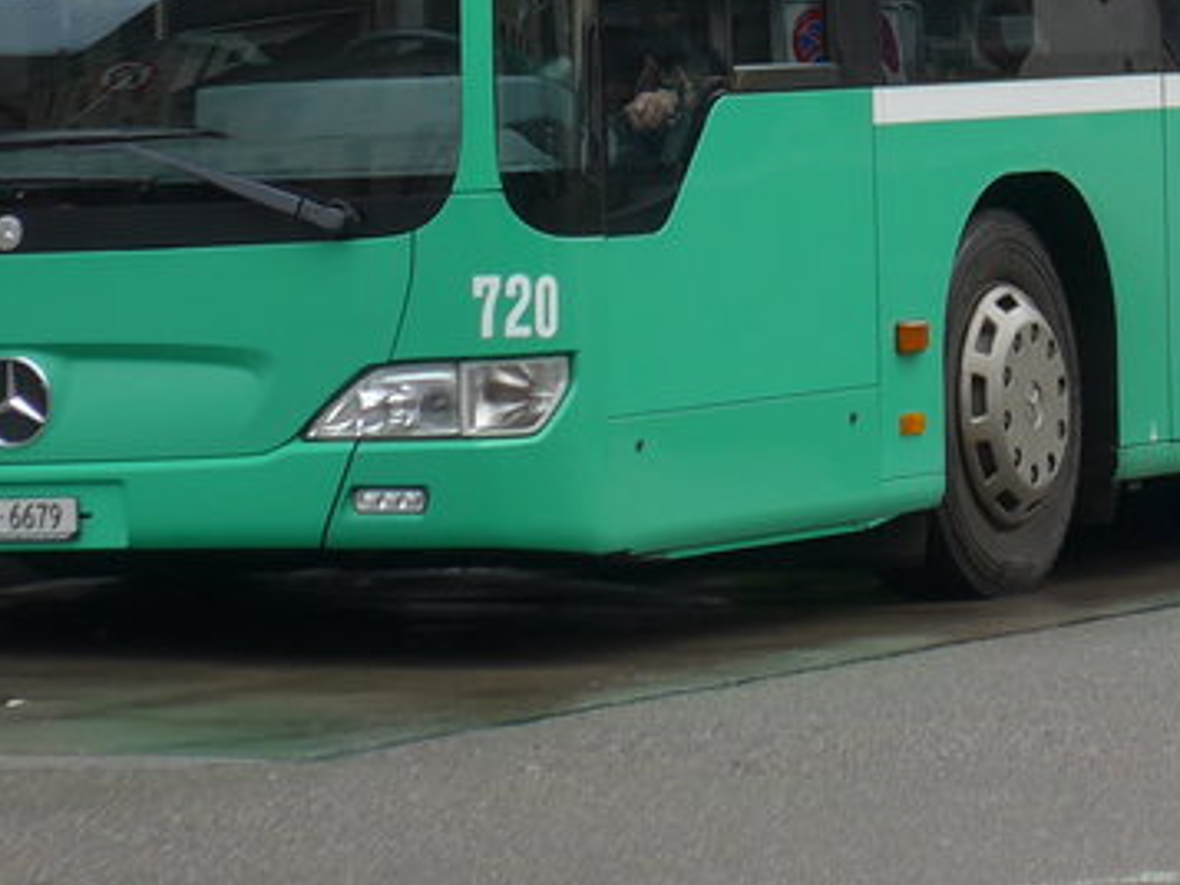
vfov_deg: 5.1
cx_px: 1137
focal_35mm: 289
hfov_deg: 6.8
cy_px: -376
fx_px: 9855
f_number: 4.5
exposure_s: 1/100
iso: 80
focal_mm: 17
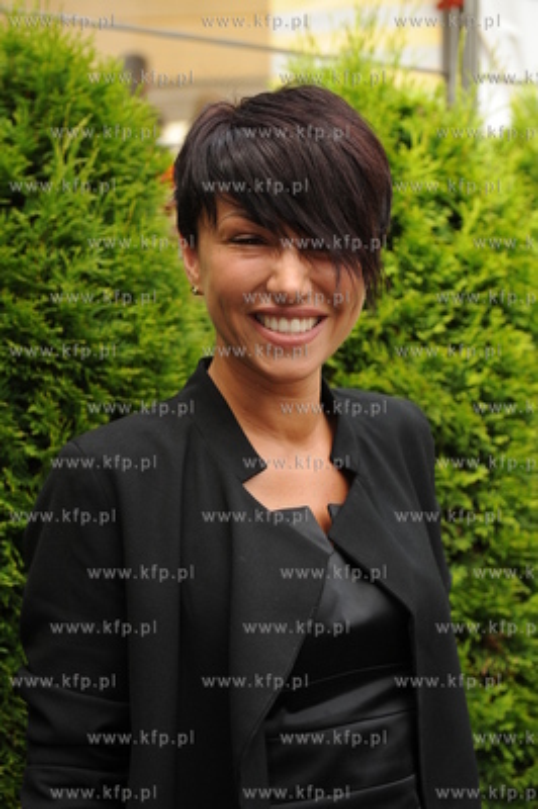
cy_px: 404
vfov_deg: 28.9
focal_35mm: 70
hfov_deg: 19.4
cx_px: 269
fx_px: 1572
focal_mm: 70
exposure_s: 1/400
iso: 400
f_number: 5.6
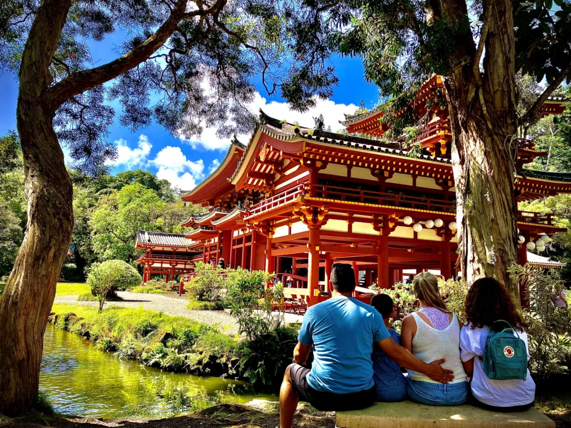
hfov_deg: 63.4
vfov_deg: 49.7
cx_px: 286
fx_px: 462
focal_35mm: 28
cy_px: 214
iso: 32
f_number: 1.8
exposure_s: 1/585
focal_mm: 3.99
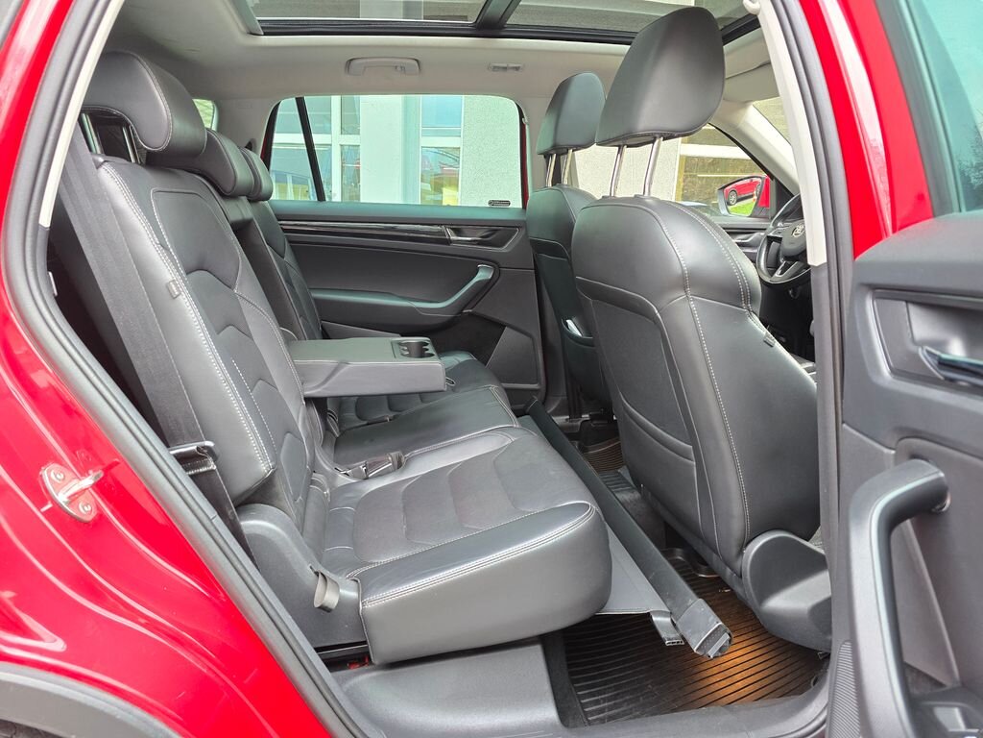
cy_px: 369
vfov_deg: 58.9
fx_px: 653
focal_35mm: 23
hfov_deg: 73.9
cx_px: 492
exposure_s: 1/100
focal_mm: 6.3
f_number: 1.7
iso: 320
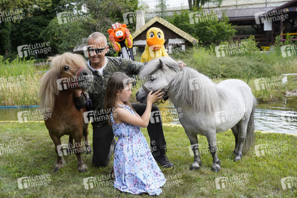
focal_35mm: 40
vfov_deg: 33.4
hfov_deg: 48.5
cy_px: 99
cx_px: 148
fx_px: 330
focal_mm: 40
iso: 160
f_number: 5
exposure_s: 1/200
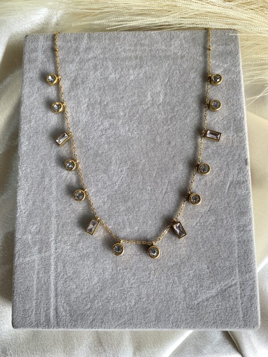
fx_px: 268
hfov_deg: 53.1
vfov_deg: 67.3
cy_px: 178
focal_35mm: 26
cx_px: 134
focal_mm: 4.25
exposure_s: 1/100
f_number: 1.8
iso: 32
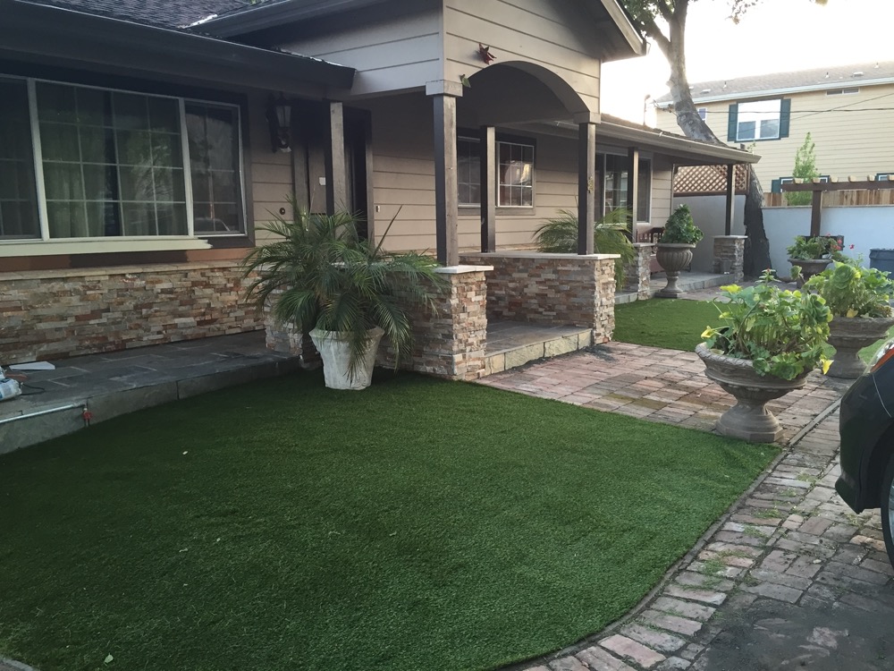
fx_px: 749
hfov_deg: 61.7
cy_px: 336
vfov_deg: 48.2
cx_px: 447
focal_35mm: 29
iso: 64
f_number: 2.2
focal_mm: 4.15
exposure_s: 1/30
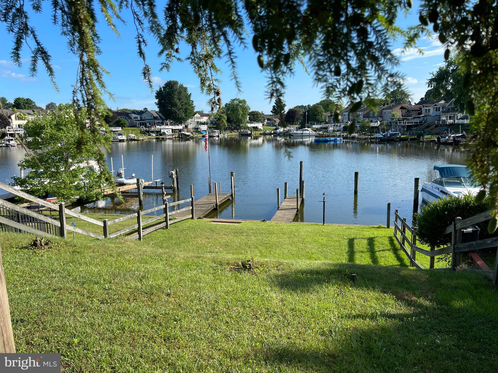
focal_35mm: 25
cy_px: 186
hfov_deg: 69.4
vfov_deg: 54.9
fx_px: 360
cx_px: 249
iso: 32
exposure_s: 1/2857
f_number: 1.6
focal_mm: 5.1
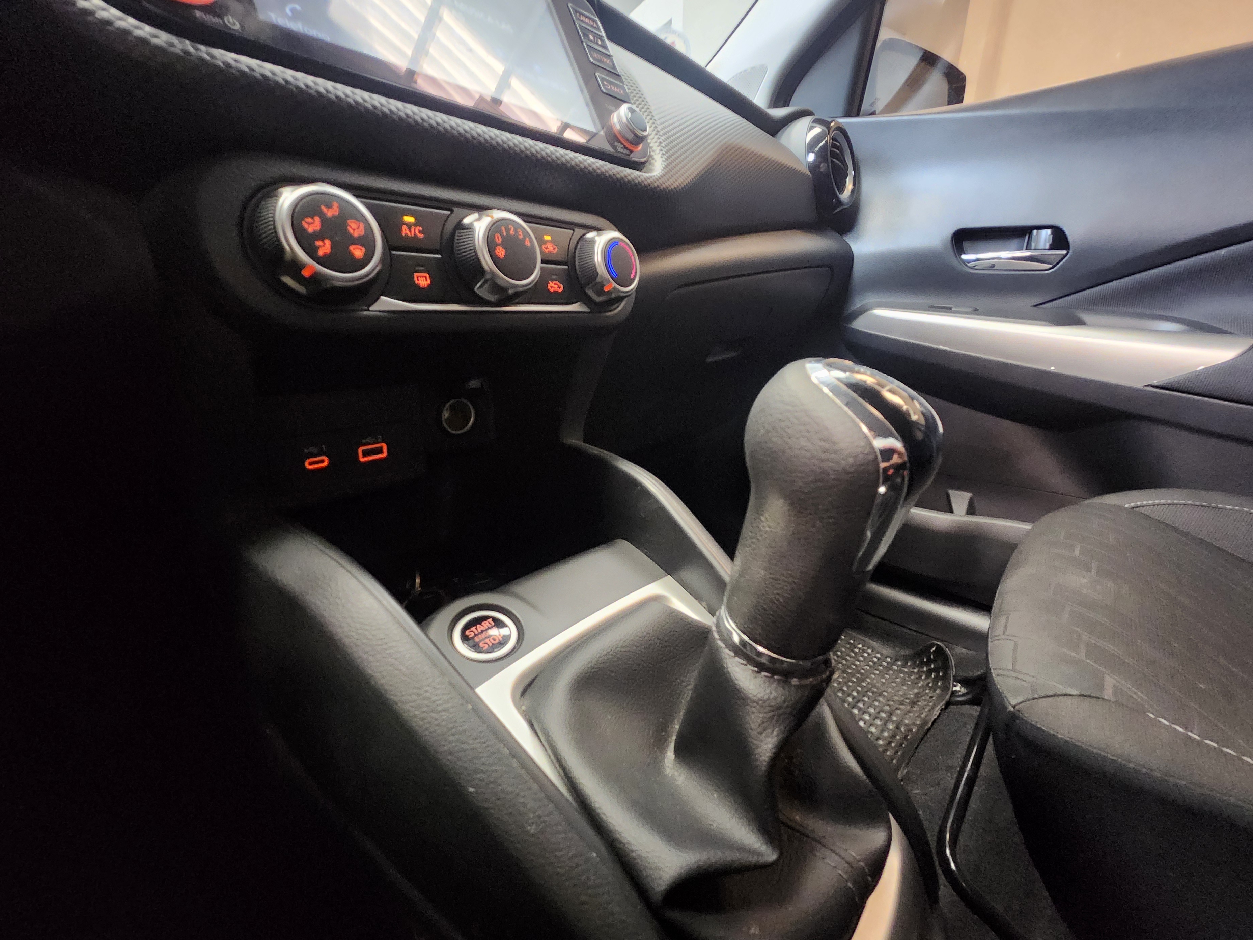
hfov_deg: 102.0
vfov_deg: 85.6
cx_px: 661
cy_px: 452
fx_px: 507
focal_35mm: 14
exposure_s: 1/25
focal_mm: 1.74
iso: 1000
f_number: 2.2
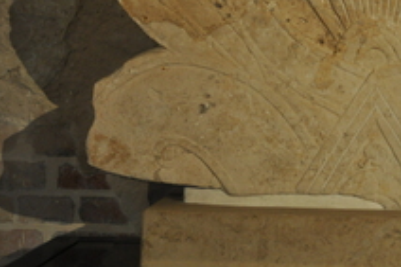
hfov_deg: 24.5
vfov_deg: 16.5
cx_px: 346
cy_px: 9
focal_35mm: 81
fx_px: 902
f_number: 4
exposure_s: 1/60
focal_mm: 26
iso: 800
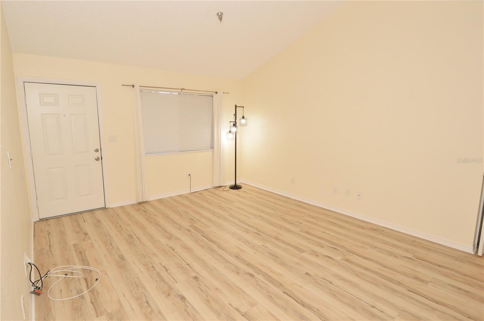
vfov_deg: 67.3
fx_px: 242
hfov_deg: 90.1
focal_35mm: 18
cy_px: 160
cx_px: 242
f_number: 9
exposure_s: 1/80
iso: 800
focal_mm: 12
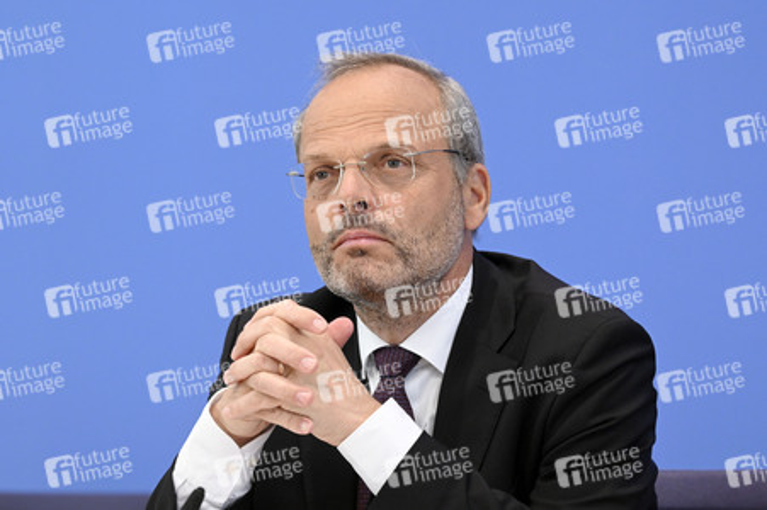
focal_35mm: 135
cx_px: 384
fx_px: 2874
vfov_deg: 10.1
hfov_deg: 15.2
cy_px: 255
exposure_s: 1/400
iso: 4000
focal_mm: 135
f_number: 7.1
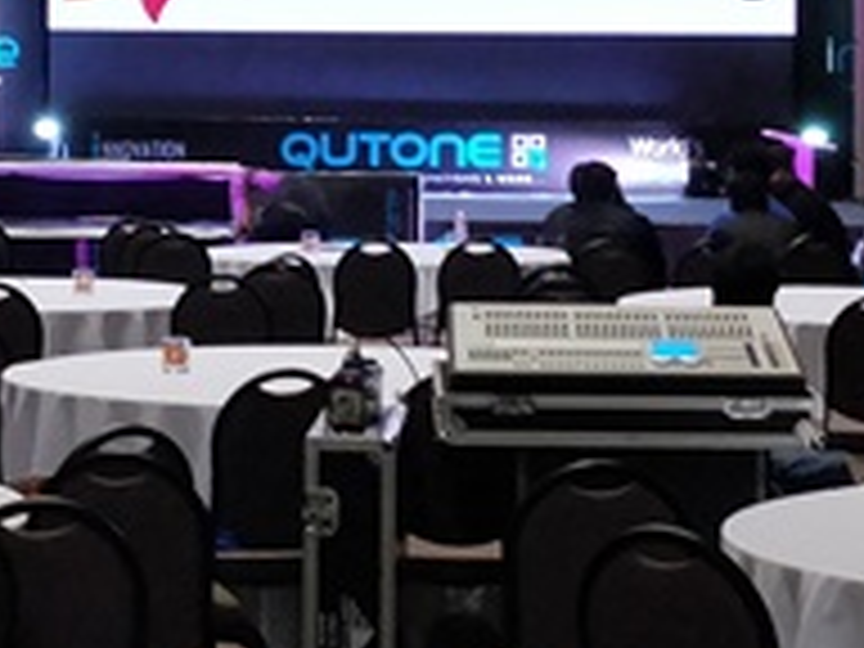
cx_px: 288
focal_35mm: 80
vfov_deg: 18.1
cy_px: 68
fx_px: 1997
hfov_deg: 24.3
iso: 1000
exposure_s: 1/33
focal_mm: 4.1
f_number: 1.7
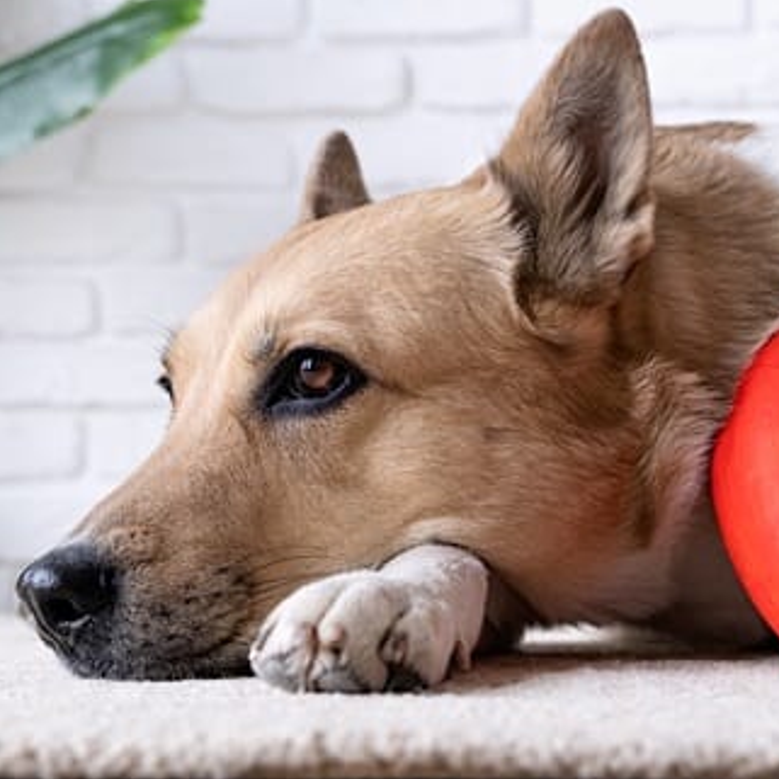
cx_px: 451
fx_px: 1859
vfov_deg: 23.7
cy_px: 388
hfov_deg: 23.6
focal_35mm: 73
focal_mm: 30.8
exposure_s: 1/100
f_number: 4
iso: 160
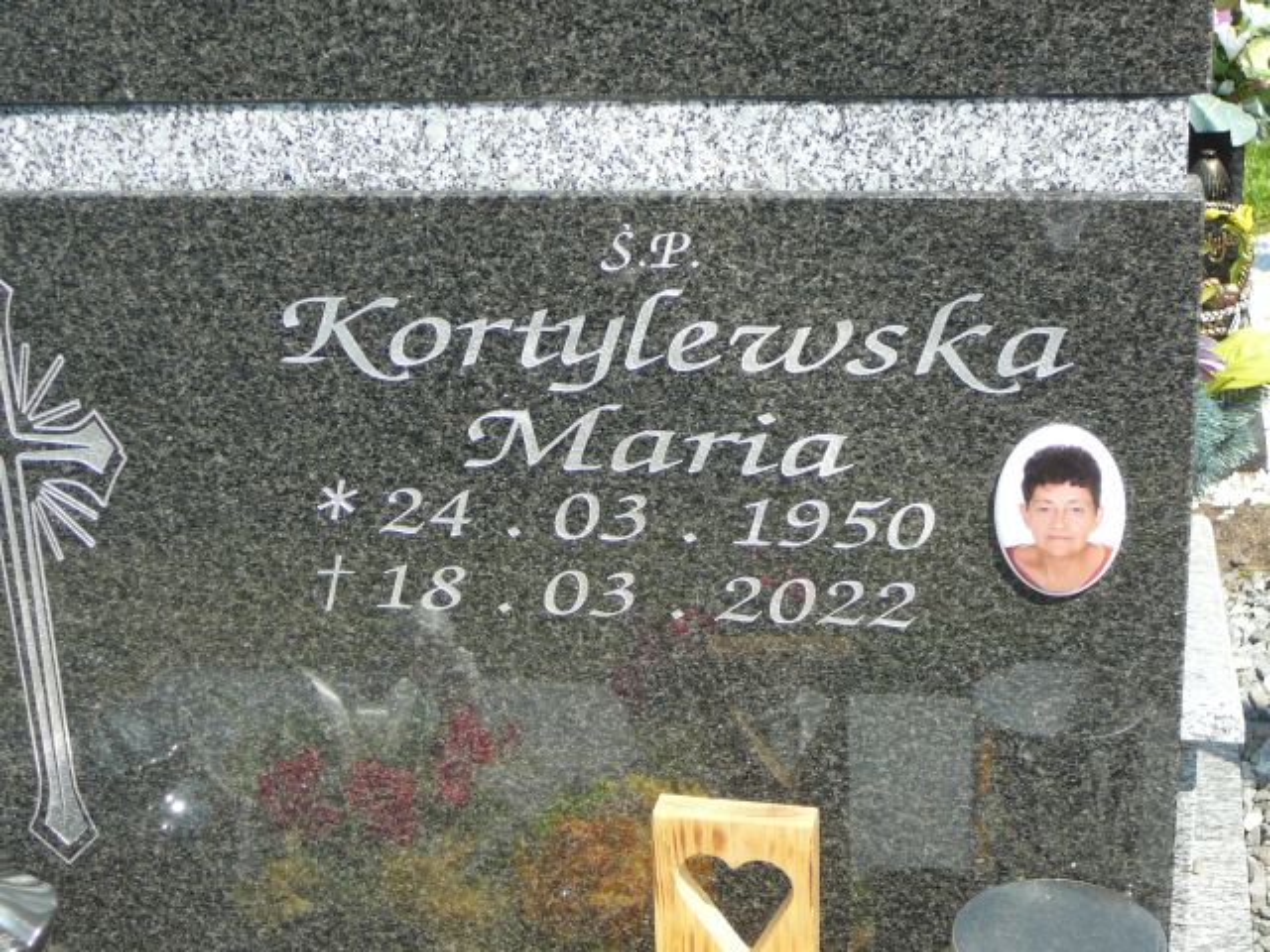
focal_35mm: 61
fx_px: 2238
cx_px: 635
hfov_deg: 31.7
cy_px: 476
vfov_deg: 24.0
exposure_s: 1/320
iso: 80
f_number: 3.6
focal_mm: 9.1
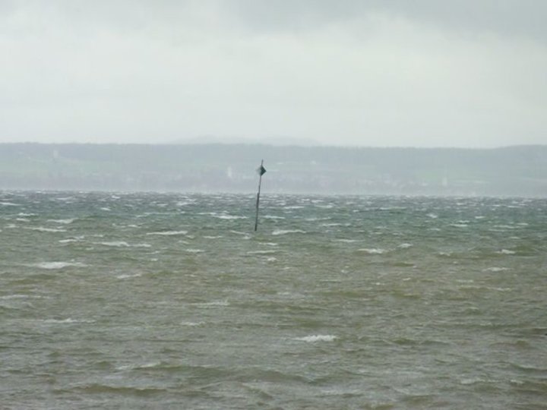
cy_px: 205
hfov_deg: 6.6
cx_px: 274
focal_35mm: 300
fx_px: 4741
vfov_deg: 5.0
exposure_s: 1/400
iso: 500
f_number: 4.9
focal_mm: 49.2
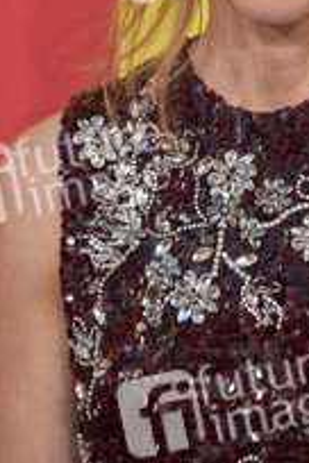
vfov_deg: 5.0
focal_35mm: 412
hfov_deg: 3.3
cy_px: 64
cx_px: 301
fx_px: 5304
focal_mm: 210
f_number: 6.3
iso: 1250
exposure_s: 1/1250
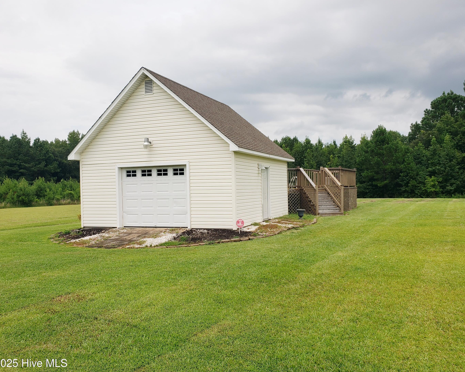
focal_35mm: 28
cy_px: 188
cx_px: 242
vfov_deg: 51.5
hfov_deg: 62.2
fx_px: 385
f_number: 2.4
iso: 50
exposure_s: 1/1567
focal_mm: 4.3
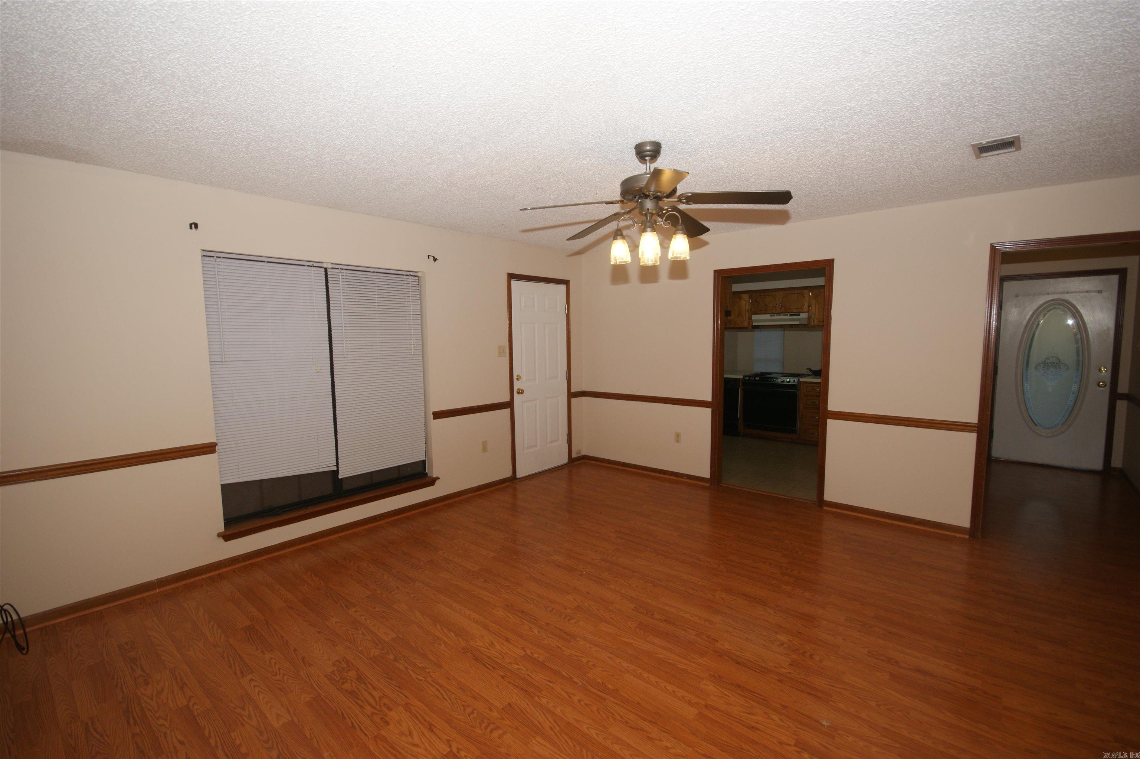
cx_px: 570
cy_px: 380
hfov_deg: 100.4
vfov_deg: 77.2
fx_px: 475
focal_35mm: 15
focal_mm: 10
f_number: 5.6
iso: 200
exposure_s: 1/60
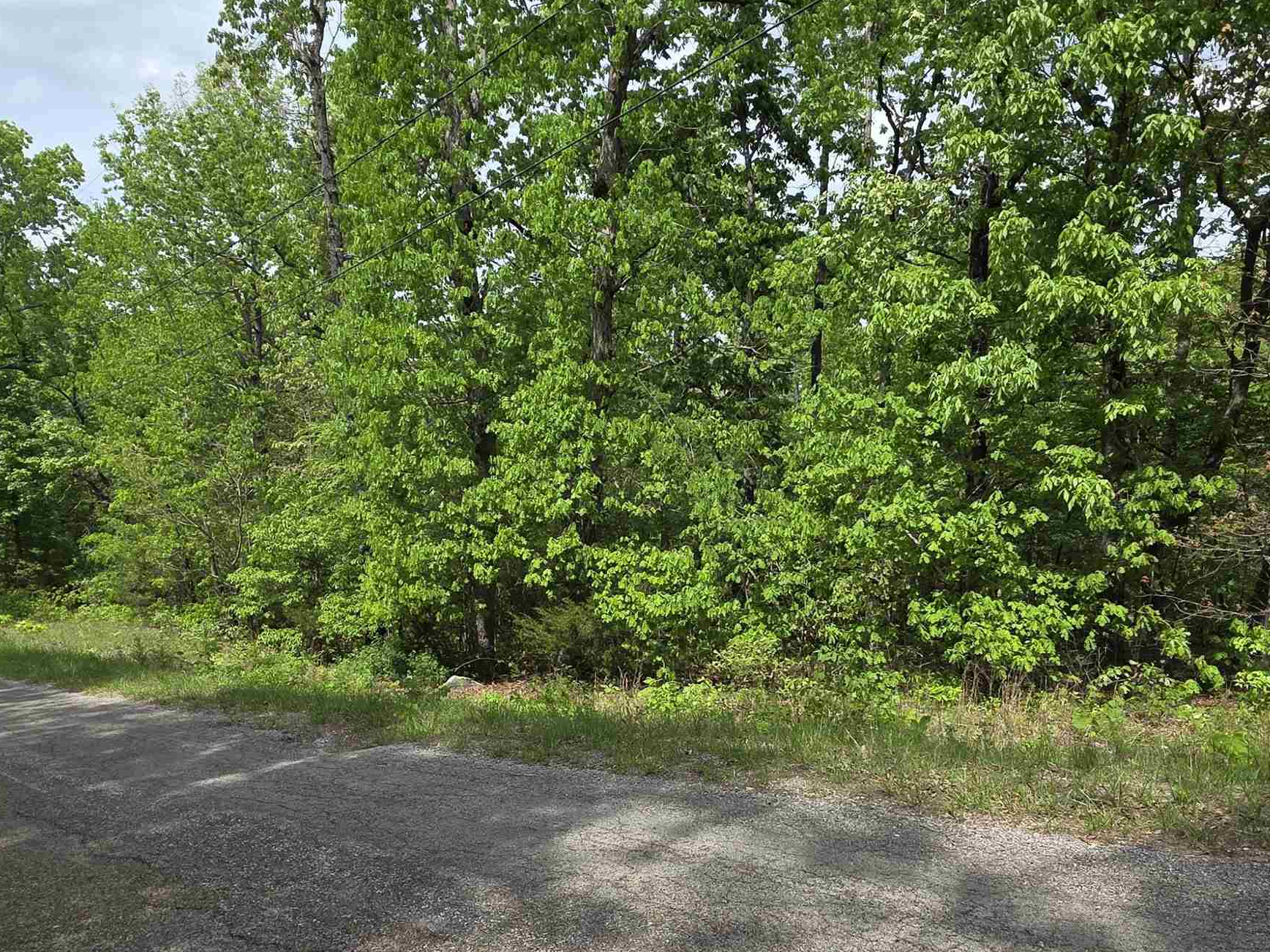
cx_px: 663
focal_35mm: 23
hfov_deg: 73.9
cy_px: 594
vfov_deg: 58.2
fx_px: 844
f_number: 1.9
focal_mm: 2.2
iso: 40
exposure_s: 1/1372
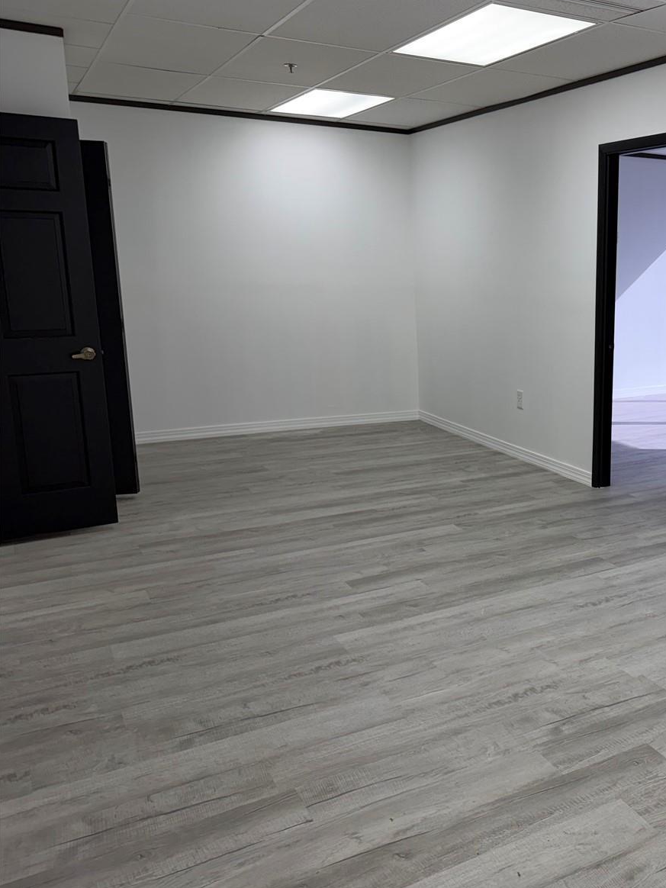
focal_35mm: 33
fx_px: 847
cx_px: 609
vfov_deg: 55.4
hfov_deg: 39.6
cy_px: 446
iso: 50
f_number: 1.78
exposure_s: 1/139
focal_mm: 6.76
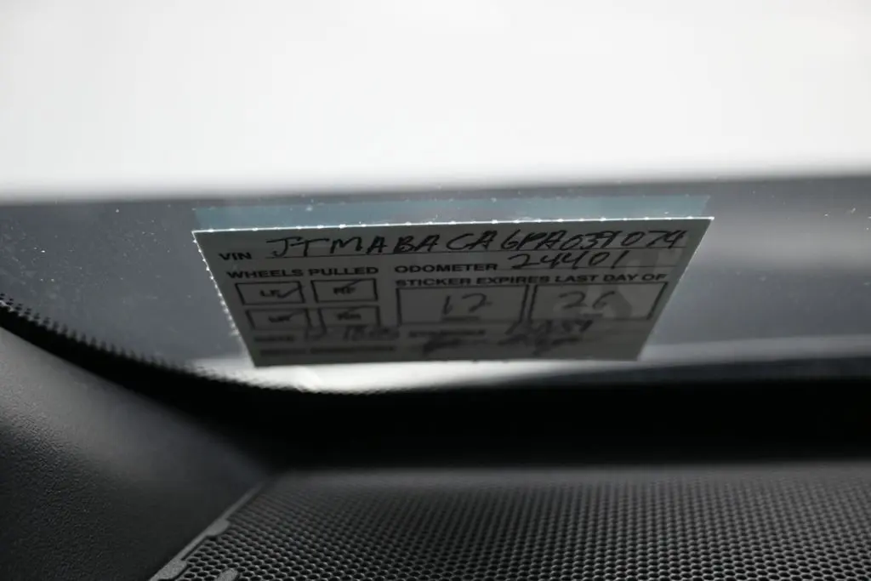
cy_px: 290
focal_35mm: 38
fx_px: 907
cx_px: 436
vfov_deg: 35.5
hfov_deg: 51.3
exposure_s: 1/125
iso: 450
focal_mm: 25
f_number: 4.2
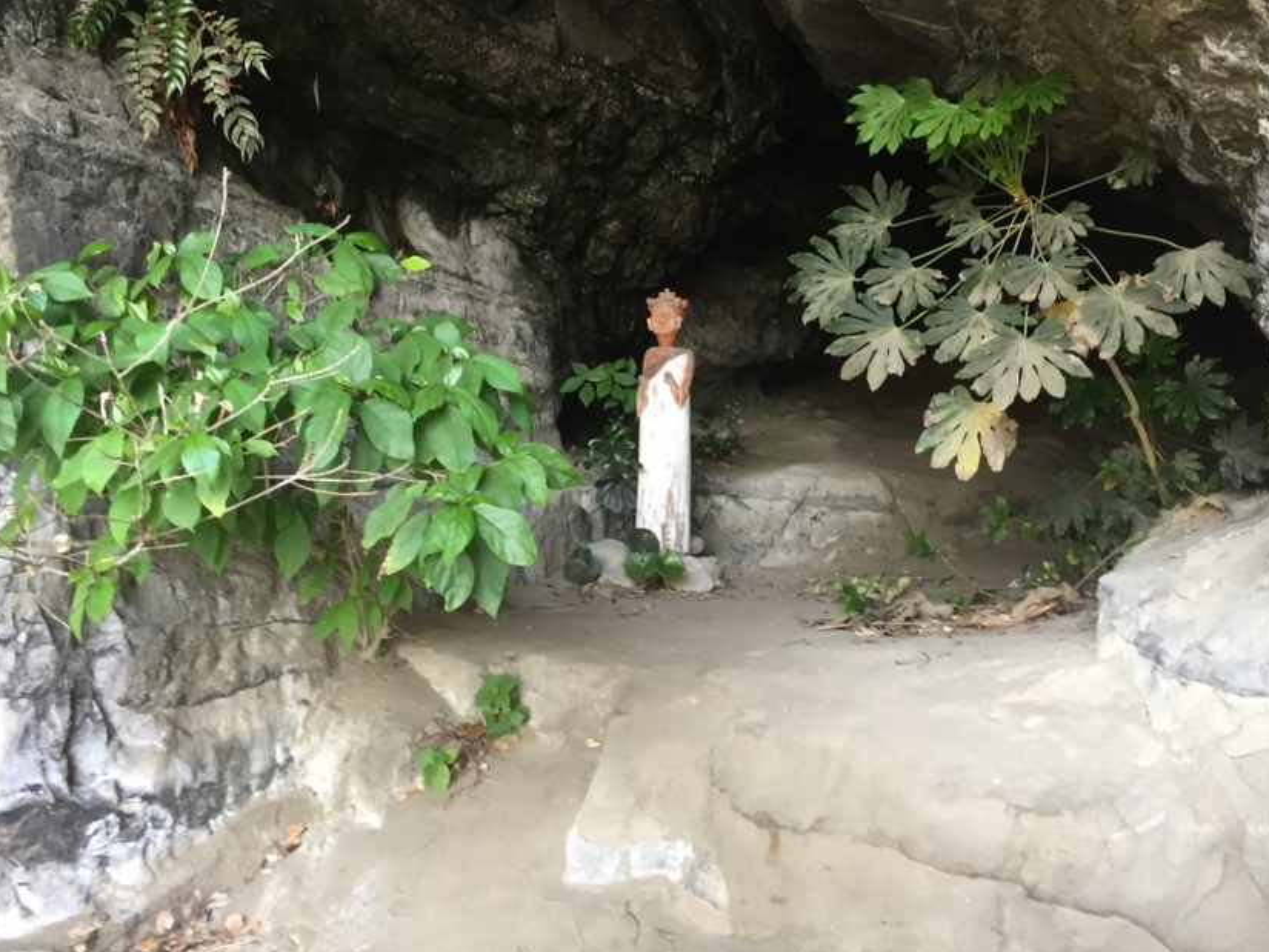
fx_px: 1320
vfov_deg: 39.4
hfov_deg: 51.3
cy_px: 368
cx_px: 658
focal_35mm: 36
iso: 64
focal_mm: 4.15
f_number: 2.2
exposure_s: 1/30
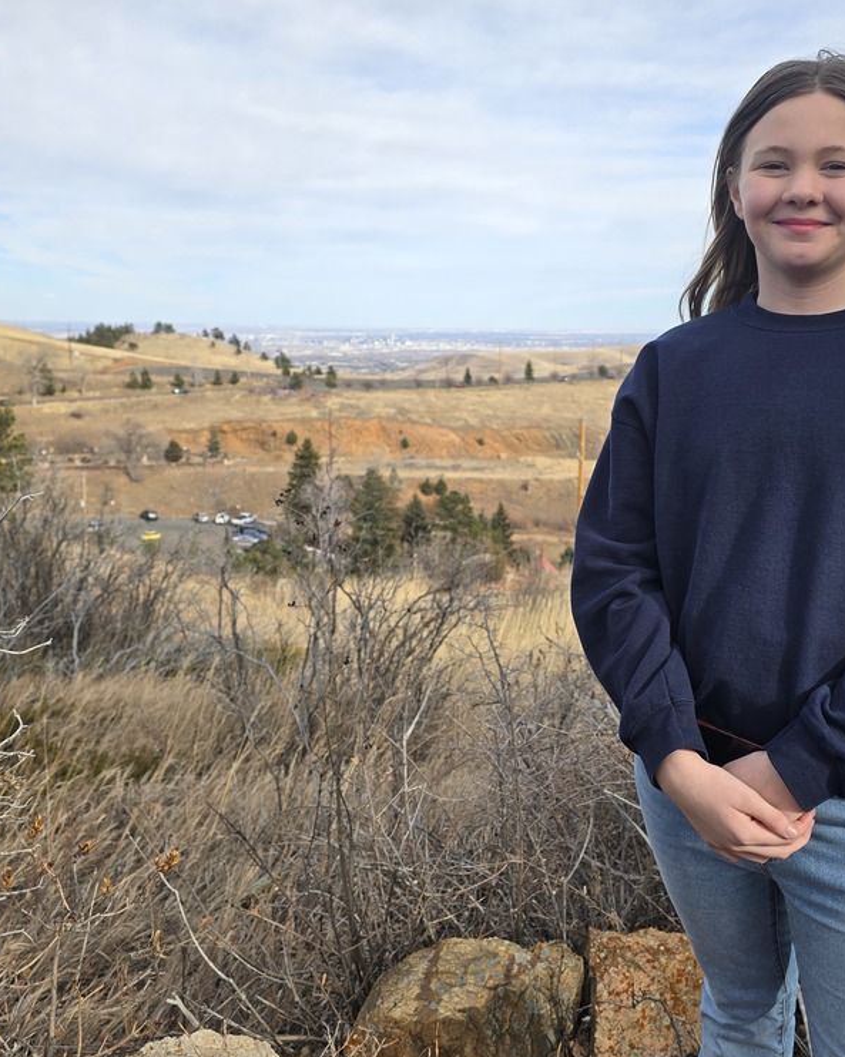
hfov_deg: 46.6
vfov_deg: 57.2
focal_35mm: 31
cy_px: 544
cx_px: 533
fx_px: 970
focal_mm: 6.3
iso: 12
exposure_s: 1/382
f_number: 1.7
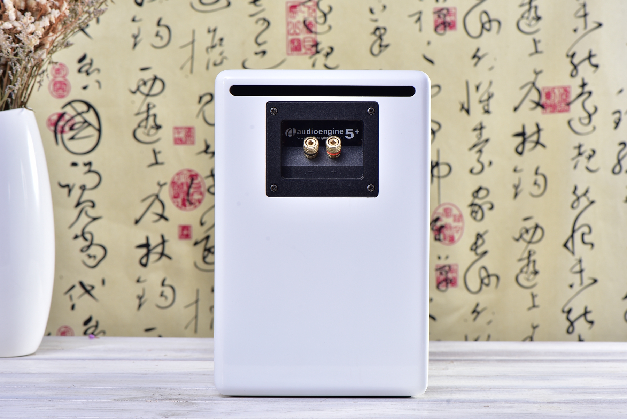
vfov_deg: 13.1
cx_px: 314
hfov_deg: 19.4
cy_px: 210
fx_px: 1830
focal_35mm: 105
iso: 200
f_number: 13
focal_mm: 105
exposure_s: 1/125
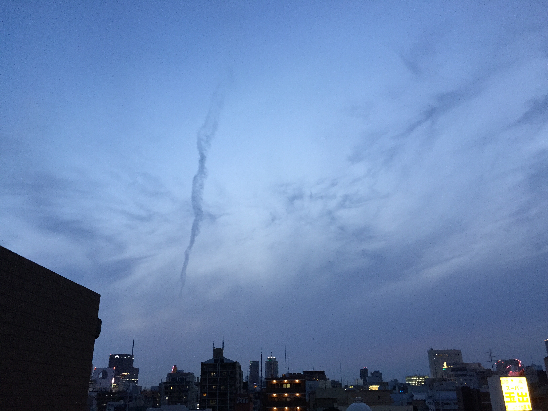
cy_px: 206
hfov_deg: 61.7
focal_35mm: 29
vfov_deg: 48.2
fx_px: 459
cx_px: 274
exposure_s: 1/30
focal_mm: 4.15
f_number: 2.2
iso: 125
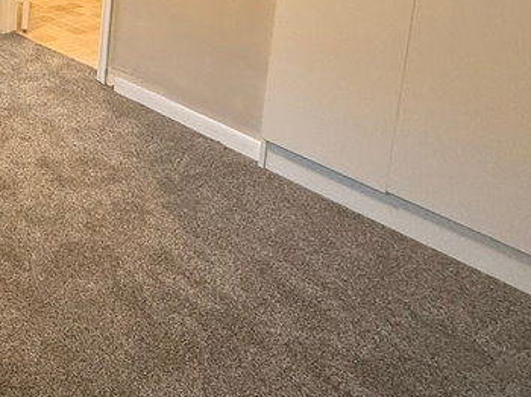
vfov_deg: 29.2
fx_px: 628
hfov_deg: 38.1
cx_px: -52
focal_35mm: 41
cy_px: -105
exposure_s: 1/60
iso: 500
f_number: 2.2
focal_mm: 2.22
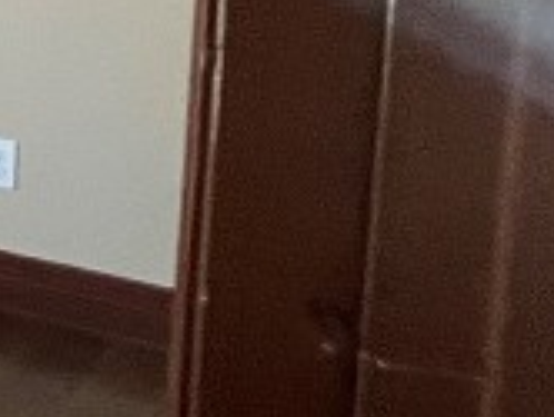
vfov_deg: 17.4
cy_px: -113
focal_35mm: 80
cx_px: -968
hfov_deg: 12.8
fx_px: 1282
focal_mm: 1.57
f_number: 1.8
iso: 320
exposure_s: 1/60
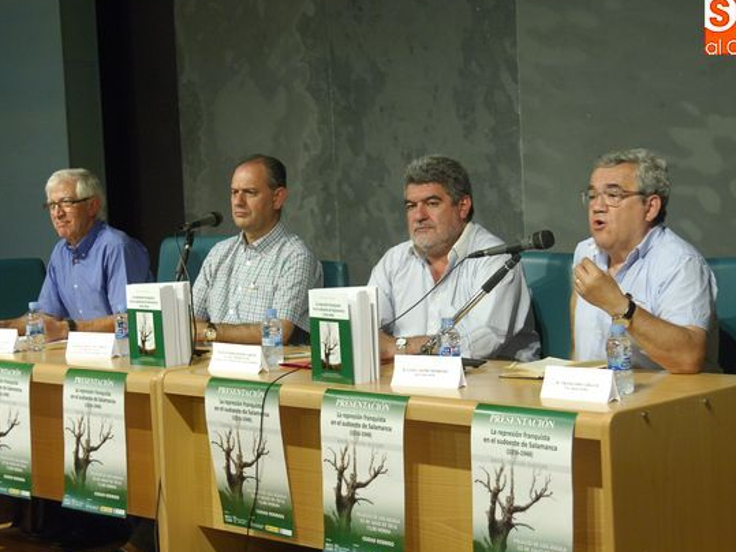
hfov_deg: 24.2
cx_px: 322
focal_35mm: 81
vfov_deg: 18.3
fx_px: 1713
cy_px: 285
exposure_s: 1/50
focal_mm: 45
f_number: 3.5
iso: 800
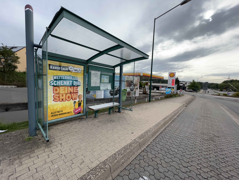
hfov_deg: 106.2
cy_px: 90
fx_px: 90
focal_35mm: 13
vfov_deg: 89.9
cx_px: 120
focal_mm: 1.57
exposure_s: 1/889
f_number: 1.8
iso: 32
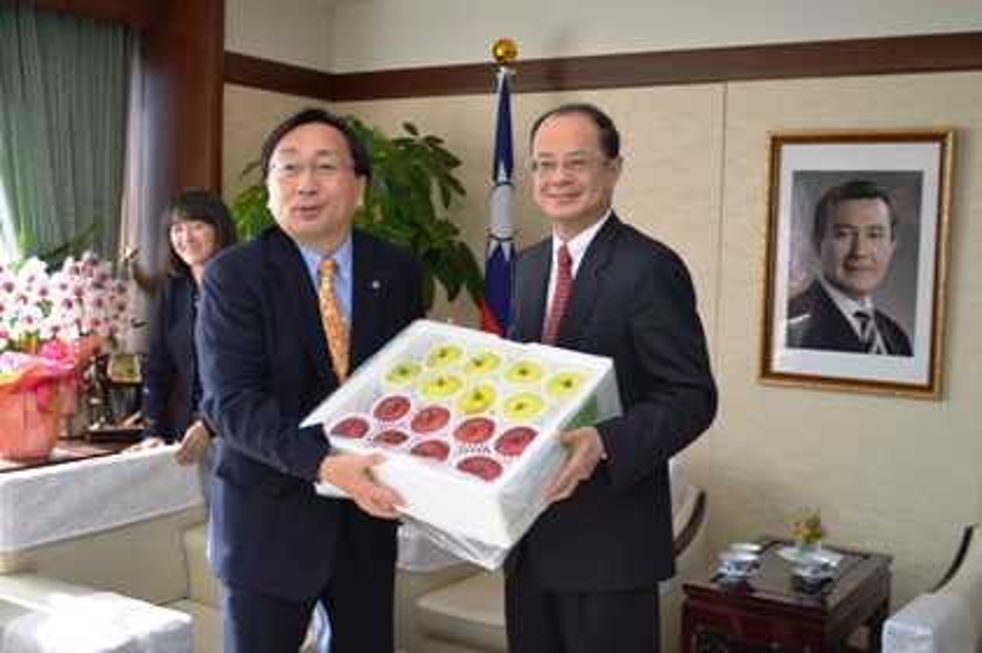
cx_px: 491
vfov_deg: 31.8
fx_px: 1145
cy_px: 326
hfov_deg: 46.4
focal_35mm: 42
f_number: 5
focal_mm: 28
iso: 400
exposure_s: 1/100
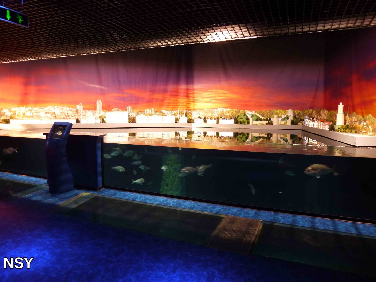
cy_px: 141
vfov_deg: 56.8
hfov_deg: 71.6
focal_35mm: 24
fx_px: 261
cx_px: 188
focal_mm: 4.3
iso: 200
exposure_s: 1/6
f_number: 3.3
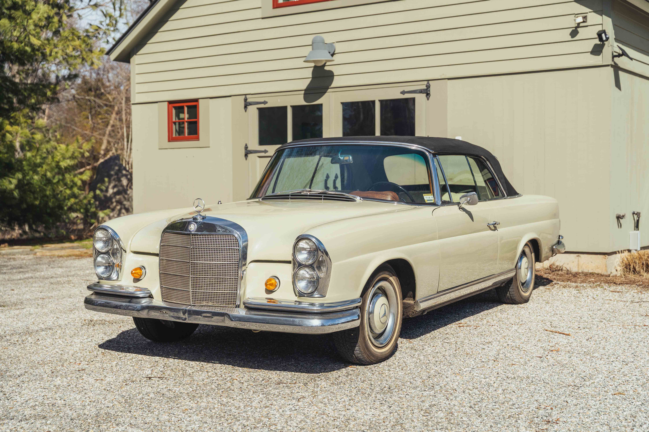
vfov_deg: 26.8
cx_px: 324
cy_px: 216
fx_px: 907
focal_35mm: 50
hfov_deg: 39.4
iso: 200
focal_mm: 50.3
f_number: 4
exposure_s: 1/800
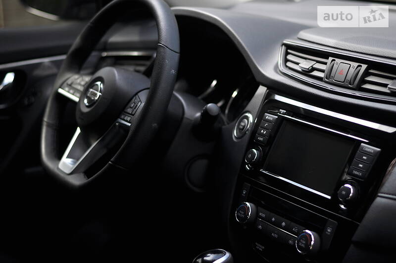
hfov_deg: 27.0
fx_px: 824
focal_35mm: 75
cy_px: 132
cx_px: 198
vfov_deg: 18.1
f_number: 2.2
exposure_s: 1/1600
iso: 159
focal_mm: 50
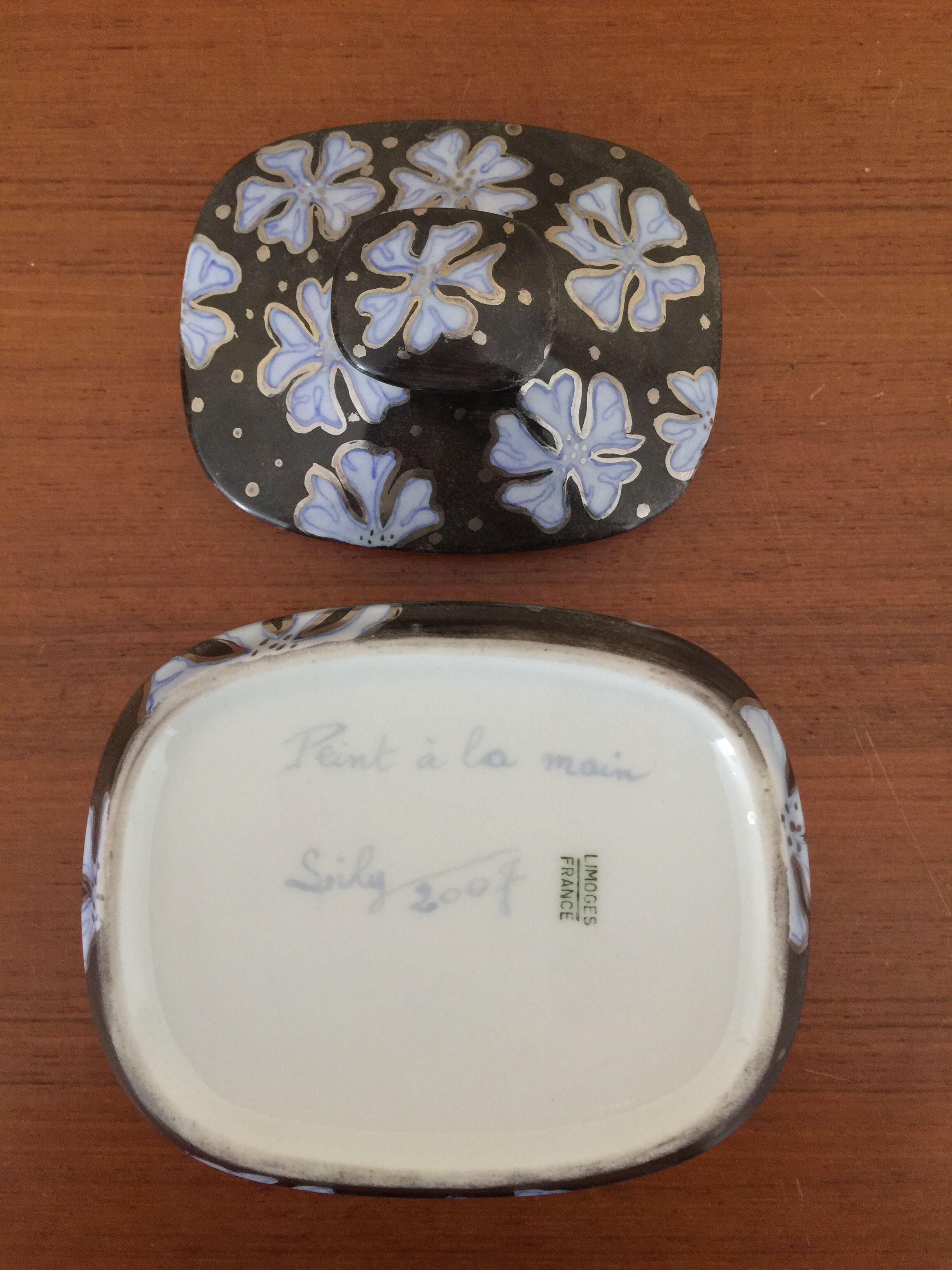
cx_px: 476
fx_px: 1063
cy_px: 635
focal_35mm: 29
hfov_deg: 48.2
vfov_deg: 61.7
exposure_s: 1/17
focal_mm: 4.15
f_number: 2.2
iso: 80
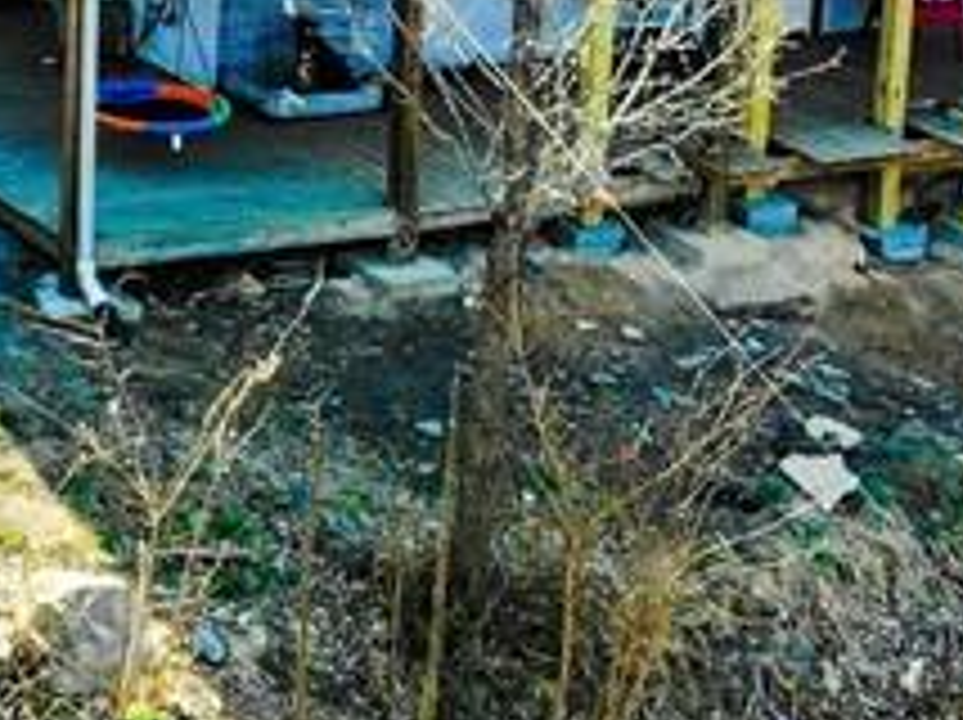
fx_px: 3196
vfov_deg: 12.4
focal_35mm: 115
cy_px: -263
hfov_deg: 16.6
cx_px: -122
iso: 100
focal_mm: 4.5
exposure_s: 1/140
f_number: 2.8
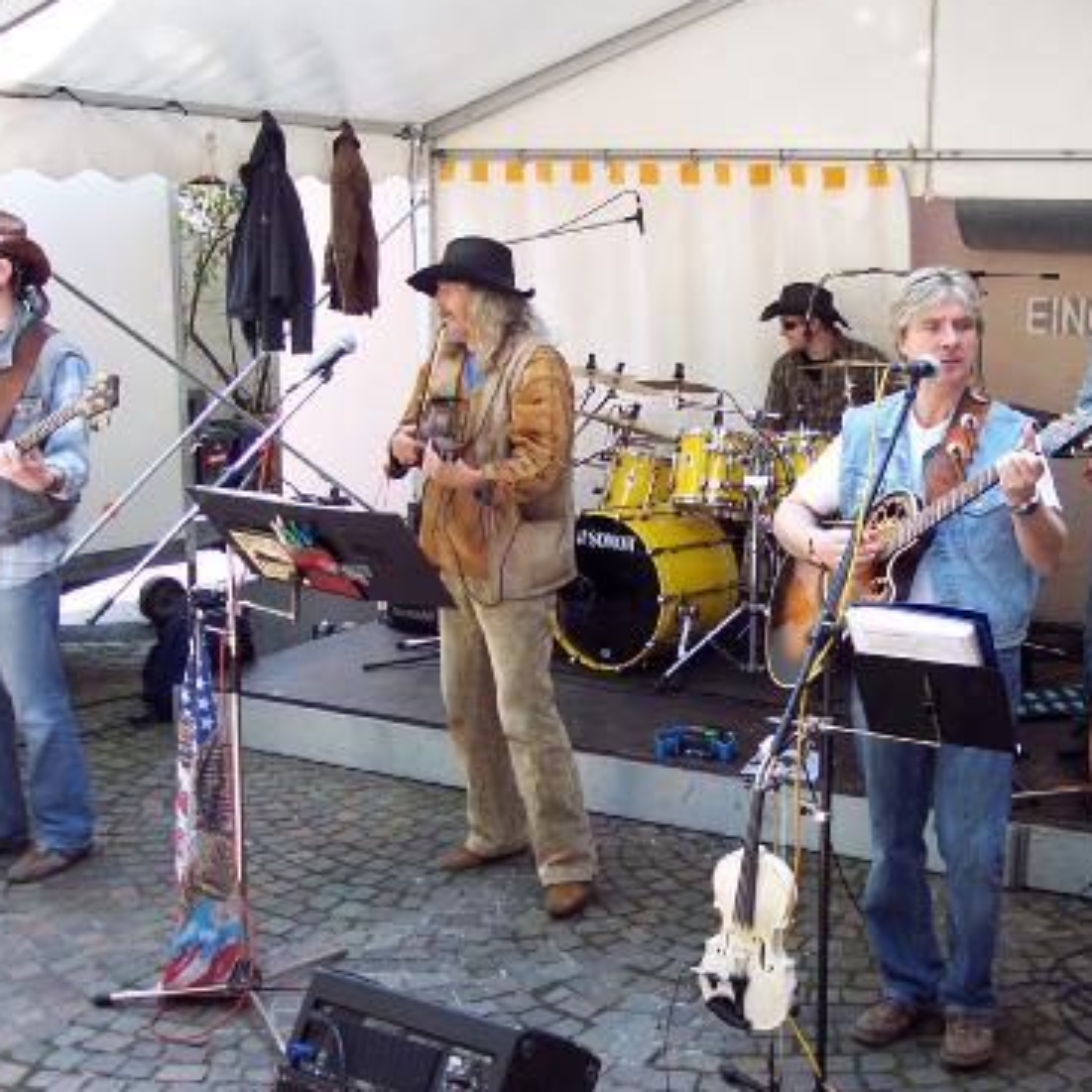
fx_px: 1677
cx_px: 661
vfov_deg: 36.1
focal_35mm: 47
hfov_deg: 35.9
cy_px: 540
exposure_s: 1/90
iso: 100
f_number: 2.8
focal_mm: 8
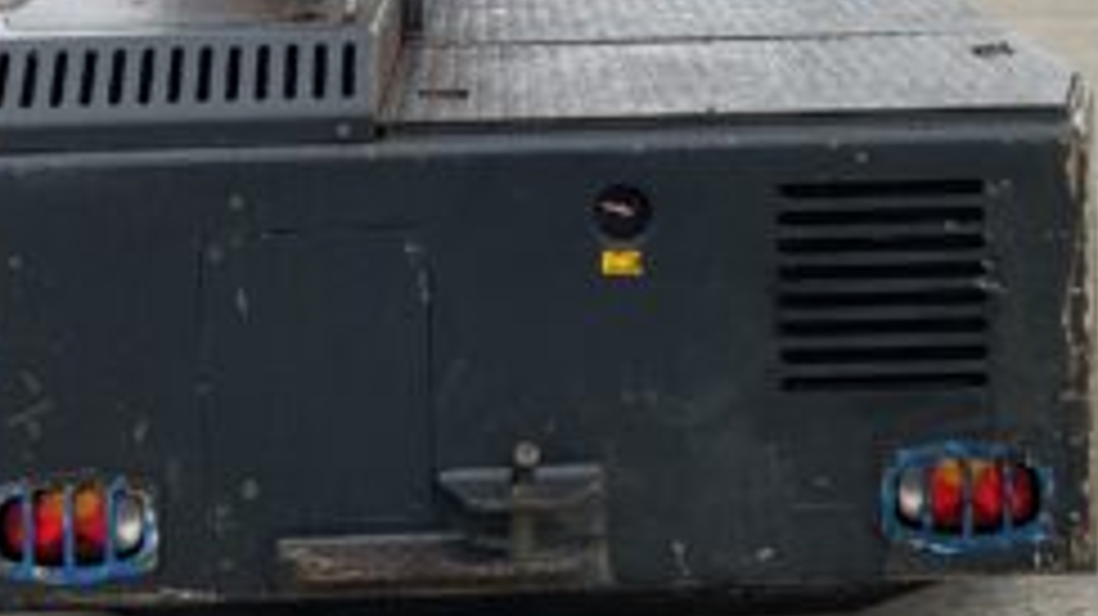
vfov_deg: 14.0
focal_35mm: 83
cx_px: 585
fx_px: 2415
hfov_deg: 25.6
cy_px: -180
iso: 16
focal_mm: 3
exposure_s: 1/627
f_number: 1.8
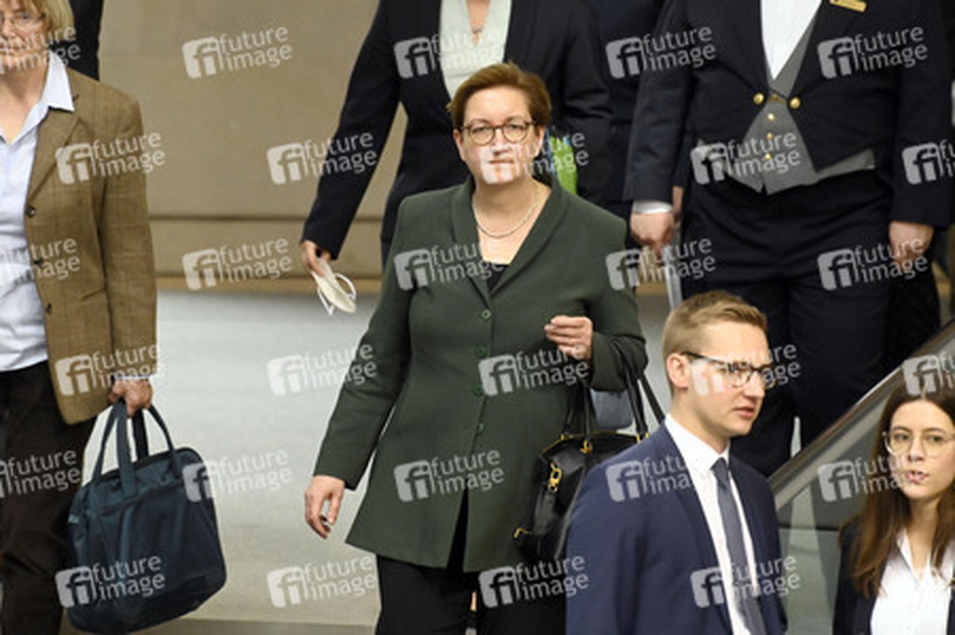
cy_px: 318
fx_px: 11133
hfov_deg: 4.9
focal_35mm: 420
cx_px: 478
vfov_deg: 3.3
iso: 10000
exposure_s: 1/400
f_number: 5.6
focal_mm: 420
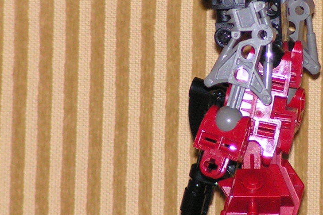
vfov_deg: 2.1
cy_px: 81
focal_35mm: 663
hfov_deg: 3.1
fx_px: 5948
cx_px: 257
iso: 200
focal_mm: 37.9
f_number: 3.3
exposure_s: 1/200
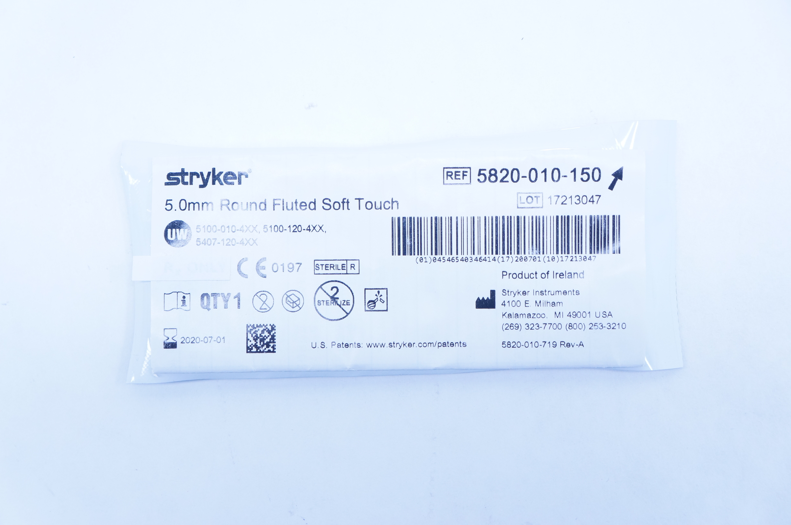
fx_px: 1152
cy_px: 262
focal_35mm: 52
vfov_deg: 25.7
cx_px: 396
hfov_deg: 37.9
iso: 800
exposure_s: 1/125
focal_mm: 35
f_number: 5.6
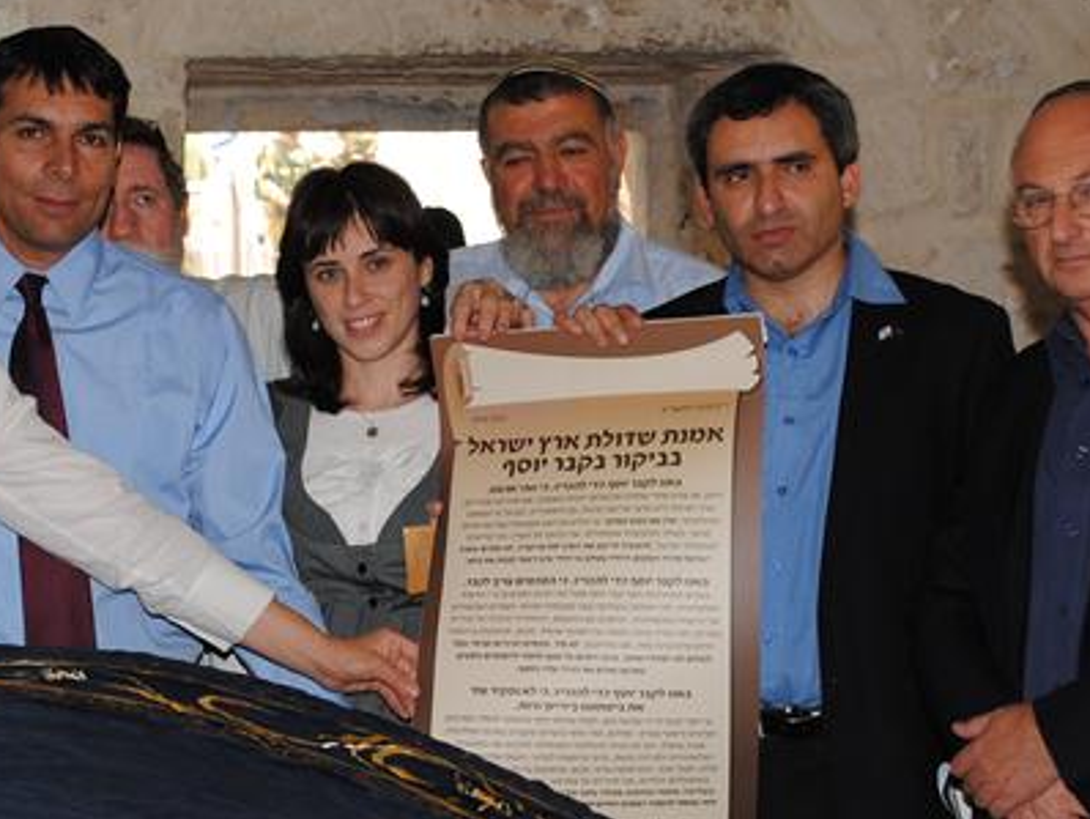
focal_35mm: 83
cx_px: 415
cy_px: 515
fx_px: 2615
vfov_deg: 17.8
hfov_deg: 23.5
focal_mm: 32
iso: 100
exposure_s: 1/60
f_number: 4.8
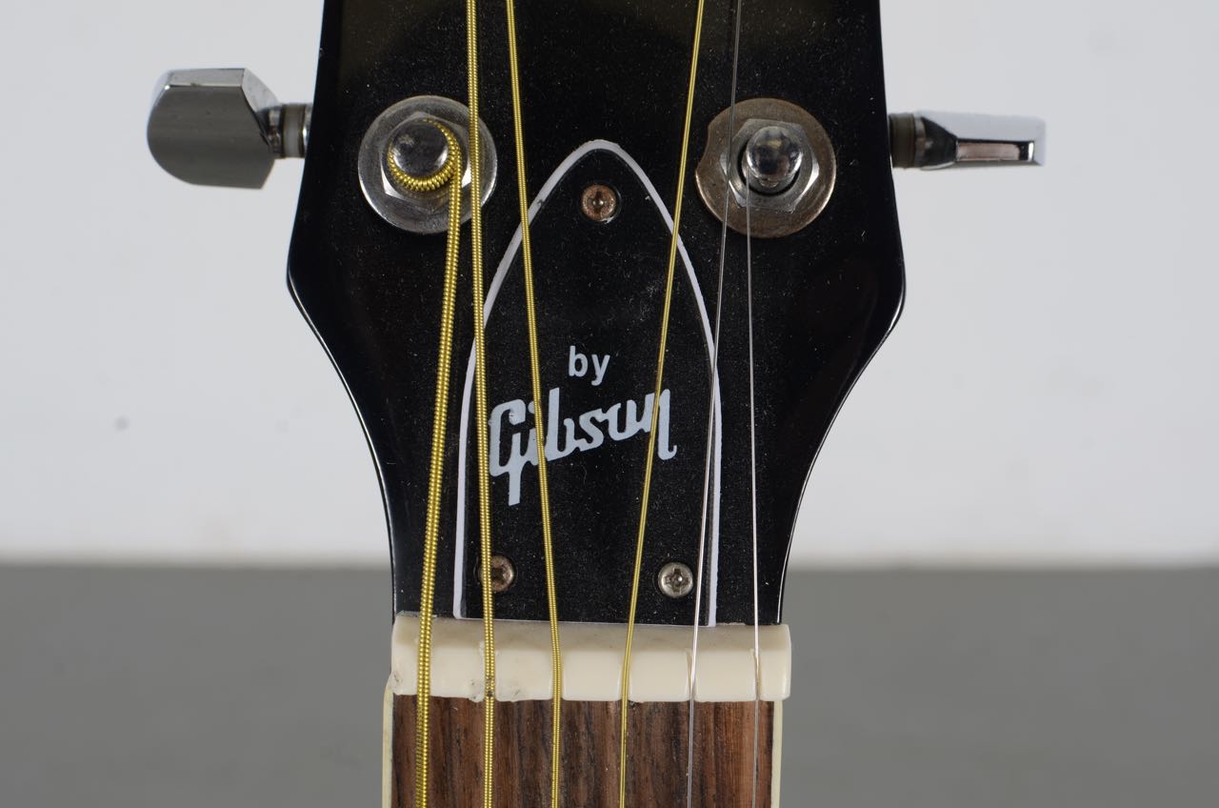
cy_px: 404
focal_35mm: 52
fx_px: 1774
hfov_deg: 37.9
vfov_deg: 25.6
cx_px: 610
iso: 100
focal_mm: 35
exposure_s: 1/125
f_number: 9
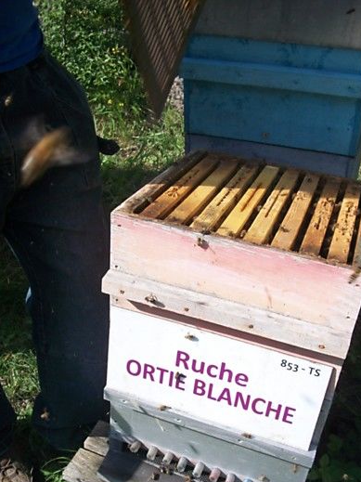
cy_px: 278
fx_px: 515
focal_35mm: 37
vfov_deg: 50.0
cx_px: 193
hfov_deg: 38.6
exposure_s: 1/320
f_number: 5.5
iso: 80
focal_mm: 5.7
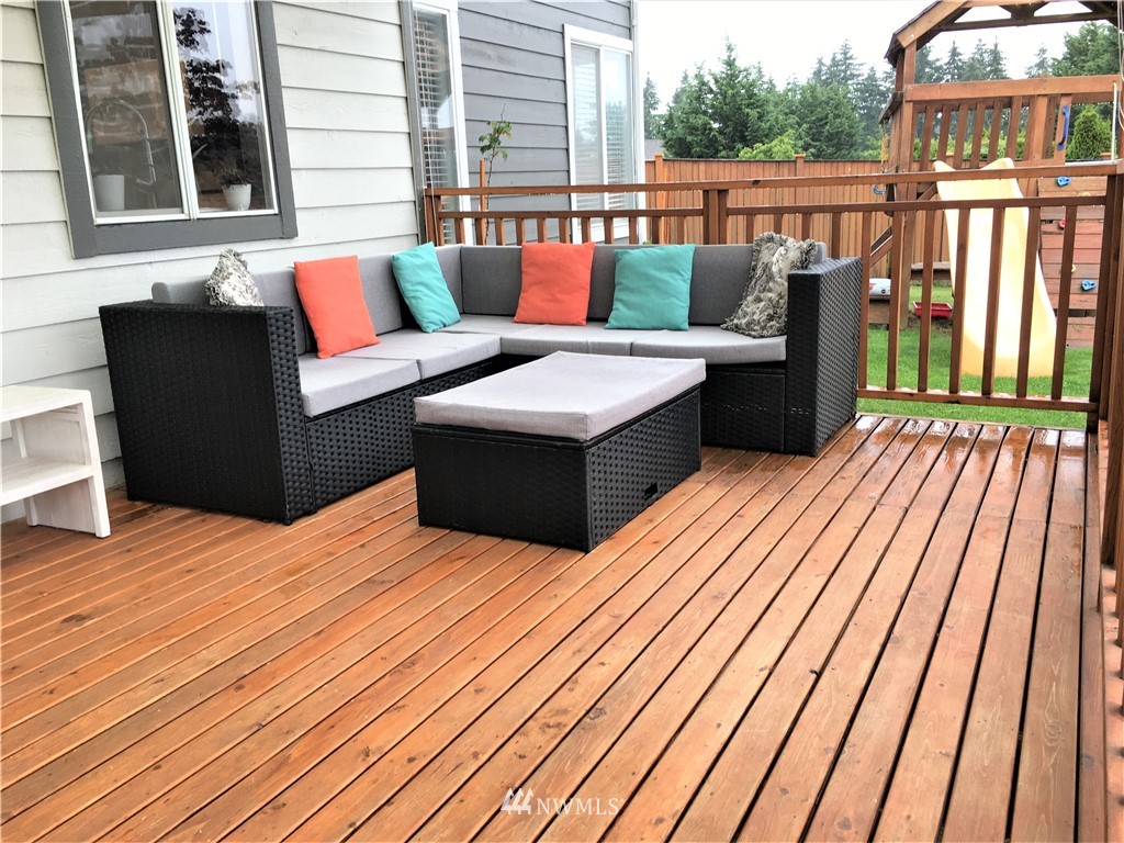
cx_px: 562
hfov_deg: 61.7
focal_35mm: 29
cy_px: 422
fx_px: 942
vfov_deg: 48.2
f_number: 2.2
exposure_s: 1/60
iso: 25
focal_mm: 4.15
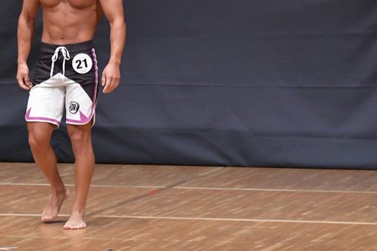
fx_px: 5005
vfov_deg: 2.9
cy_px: 64
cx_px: 86
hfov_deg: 4.3
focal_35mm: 478
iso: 6400
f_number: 5.6
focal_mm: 200
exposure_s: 1/400
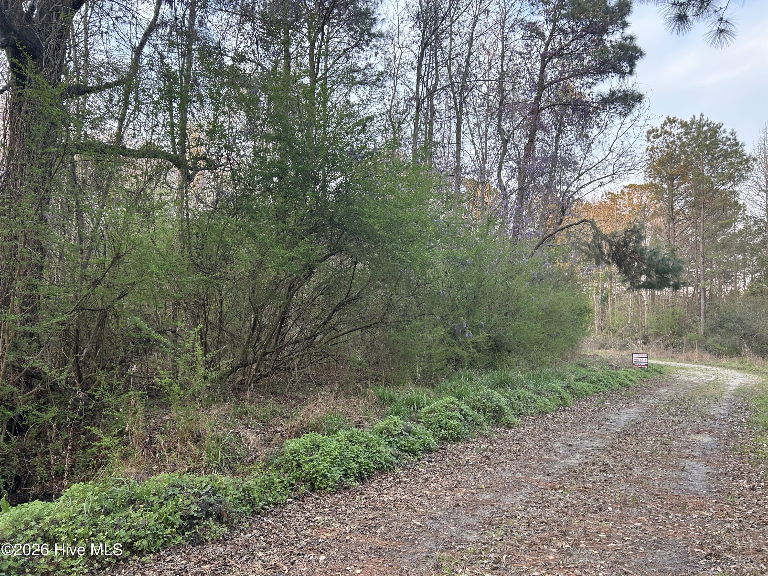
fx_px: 577
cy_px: 288
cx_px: 384
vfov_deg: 53.1
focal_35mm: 26
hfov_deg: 67.3
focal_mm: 5.7
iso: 64
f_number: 1.5
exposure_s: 1/121
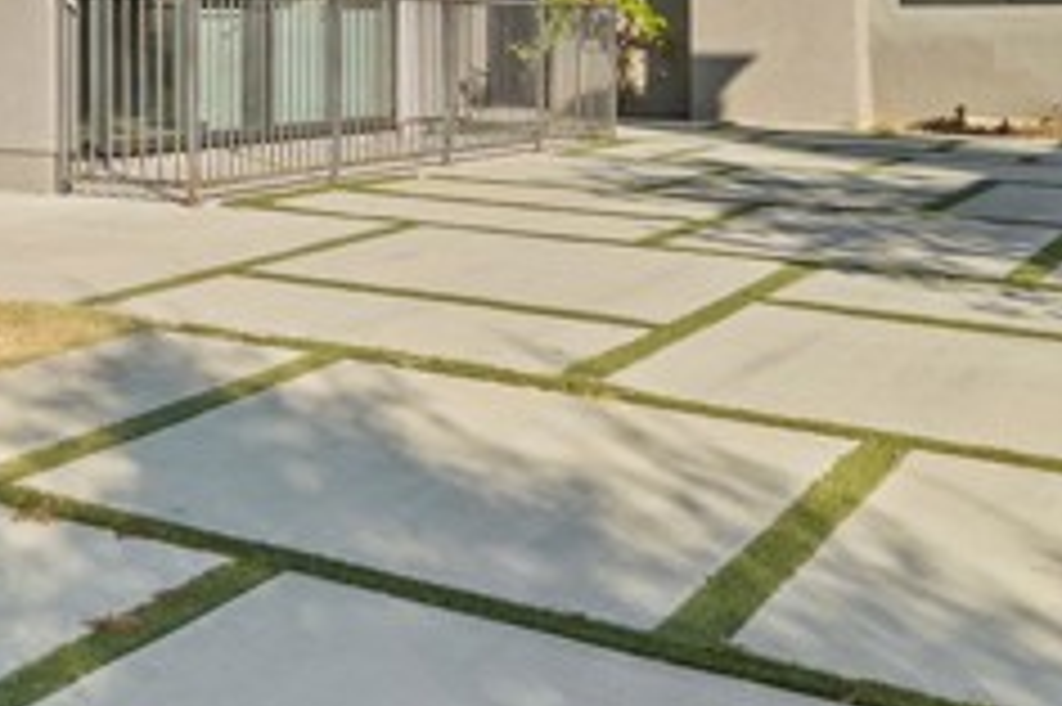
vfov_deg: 22.9
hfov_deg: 33.4
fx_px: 1680
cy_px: 11
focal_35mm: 57
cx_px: 130
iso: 200
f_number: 4
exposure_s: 1/400
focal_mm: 14
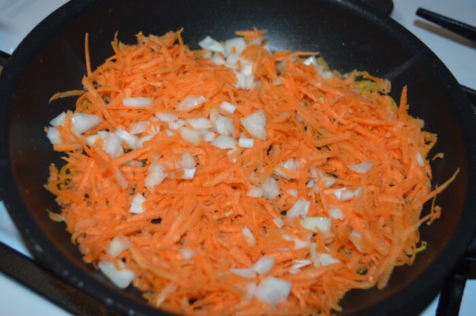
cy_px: 158
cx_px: 238
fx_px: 475
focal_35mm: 36
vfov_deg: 36.8
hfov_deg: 53.2
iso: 1000
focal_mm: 24
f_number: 4
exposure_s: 1/60
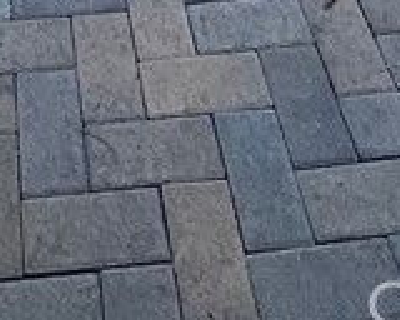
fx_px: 959
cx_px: 55
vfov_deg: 11.5
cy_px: -620
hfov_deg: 23.1
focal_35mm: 81
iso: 250
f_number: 1.8
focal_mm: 1.57
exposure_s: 1/84
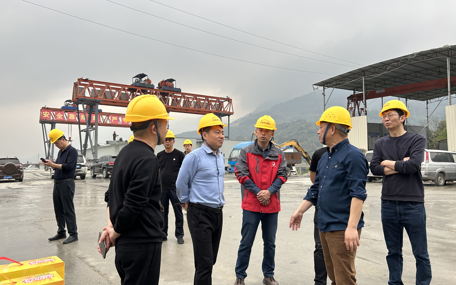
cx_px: 226
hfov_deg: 66.5
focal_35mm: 28
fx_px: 348
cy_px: 141
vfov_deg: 44.5
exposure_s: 1/558
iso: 50
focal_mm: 5.7
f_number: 1.5
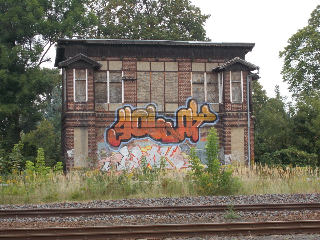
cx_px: 160
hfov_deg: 25.7
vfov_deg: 19.4
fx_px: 703
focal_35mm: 76
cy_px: 120
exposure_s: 1/80
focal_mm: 13.5
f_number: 5.8
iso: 80
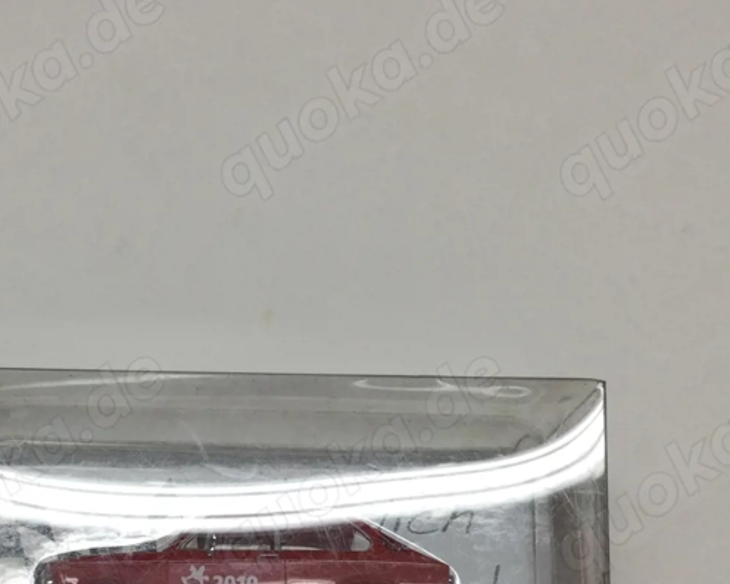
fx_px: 1318
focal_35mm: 61
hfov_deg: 30.5
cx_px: 199
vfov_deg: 24.5
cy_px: 482
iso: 32
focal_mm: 3.3
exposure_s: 1/50
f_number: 2.4
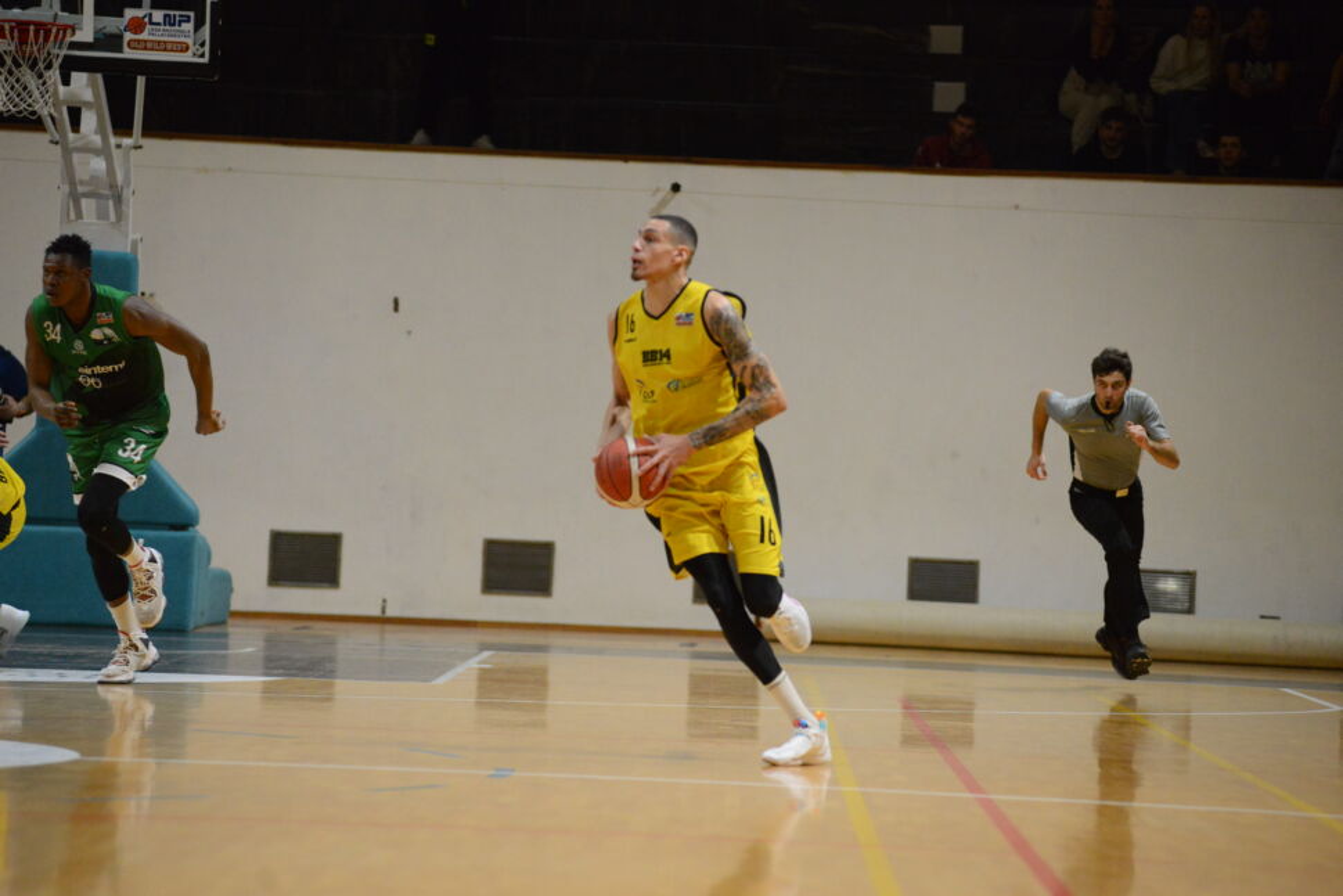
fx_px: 5969
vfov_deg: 8.6
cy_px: 448
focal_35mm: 160
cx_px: 672
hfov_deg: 12.8
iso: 6400
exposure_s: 1/1600
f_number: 3.5
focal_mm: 160
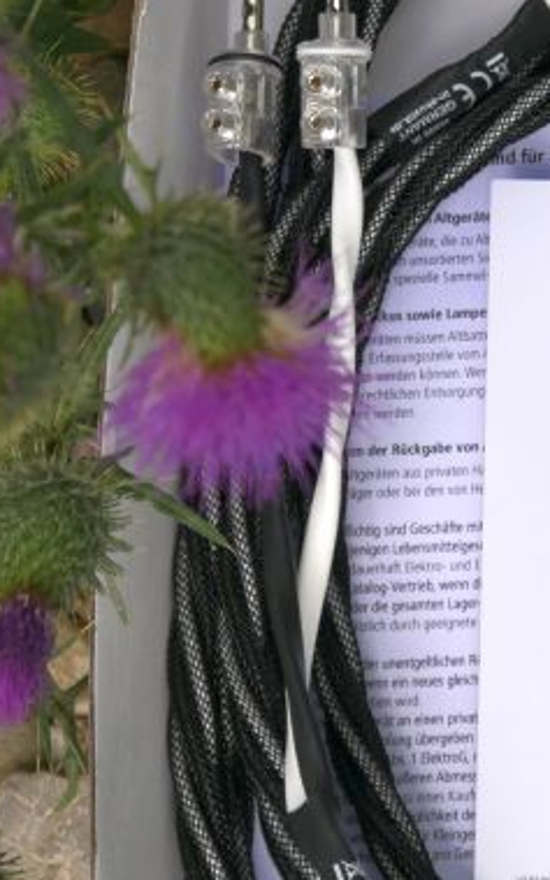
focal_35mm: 206
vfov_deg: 10.2
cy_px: 268
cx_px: 729
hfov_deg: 6.3
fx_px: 4939
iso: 200
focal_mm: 46
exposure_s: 1/320
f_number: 6.3
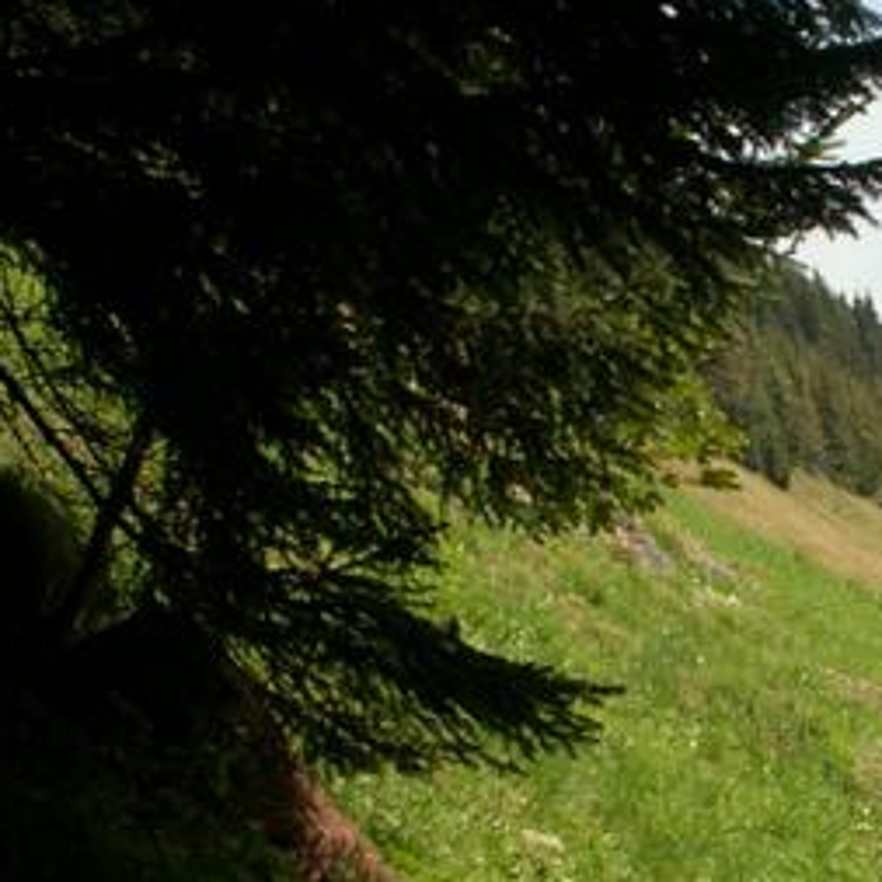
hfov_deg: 17.9
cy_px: 551
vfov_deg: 18.5
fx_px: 2710
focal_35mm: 94
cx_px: 934
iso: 50
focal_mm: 6.97
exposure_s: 1/160
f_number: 6.3
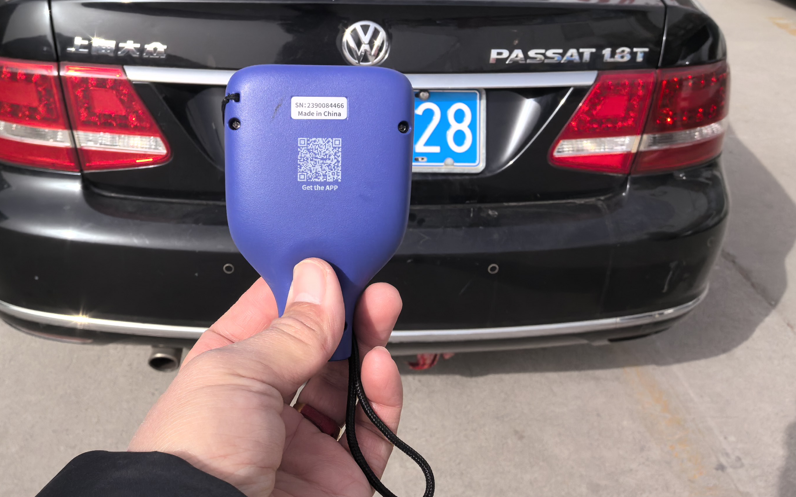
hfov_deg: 46.0
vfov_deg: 29.3
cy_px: 107
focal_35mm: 43
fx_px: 933
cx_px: 319
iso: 100
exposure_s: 1/2012
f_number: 4
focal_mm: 5.75
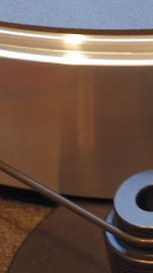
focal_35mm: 315
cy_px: 91
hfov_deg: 3.8
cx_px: 207
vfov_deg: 6.8
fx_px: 2272
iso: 200
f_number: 8
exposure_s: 1/1.3
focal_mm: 60
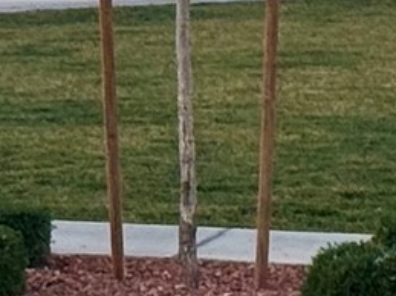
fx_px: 2173
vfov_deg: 7.6
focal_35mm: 190
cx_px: 454
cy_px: -245
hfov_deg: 10.3
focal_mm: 6.76
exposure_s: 1/252
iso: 64
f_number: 1.78
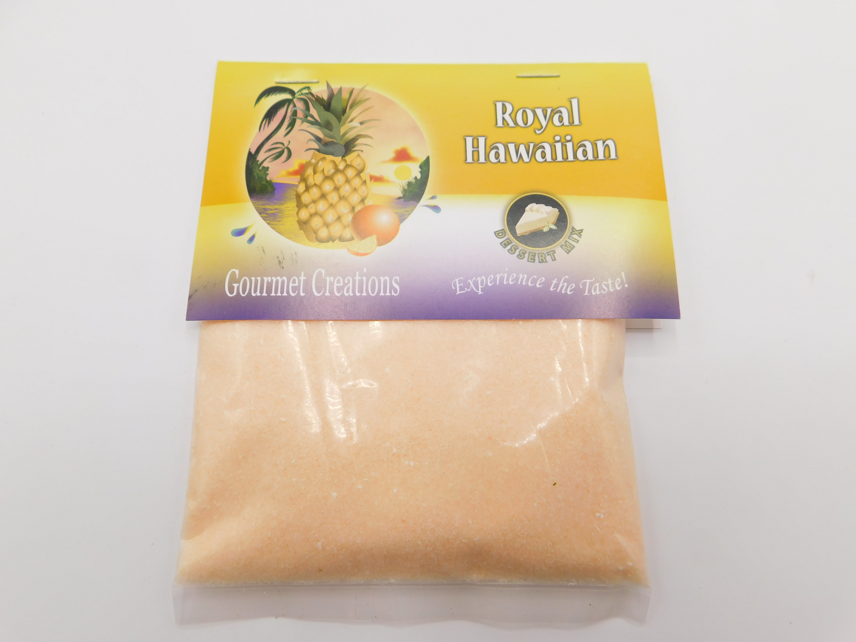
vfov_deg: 58.9
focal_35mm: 23
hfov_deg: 73.9
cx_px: 428
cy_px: 321
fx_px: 569
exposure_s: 1/125
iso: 125
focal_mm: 4
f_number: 3
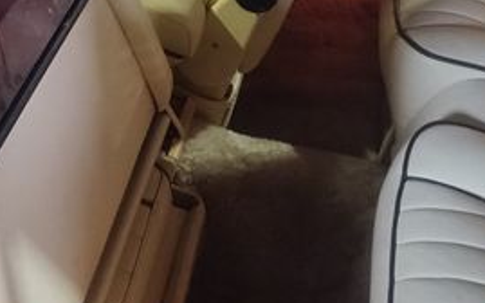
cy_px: 40
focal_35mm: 63
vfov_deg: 20.3
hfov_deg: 32.2
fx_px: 833
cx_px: 164
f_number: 1.7
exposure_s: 1/40
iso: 185
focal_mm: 4.71
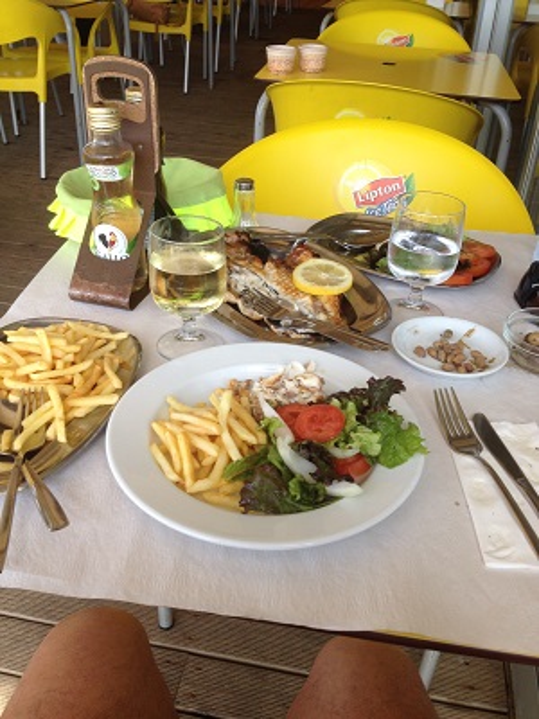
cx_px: 270
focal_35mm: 35
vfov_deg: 52.6
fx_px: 727
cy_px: 360
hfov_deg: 40.7
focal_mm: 4.28
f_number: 2.4
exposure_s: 1/292
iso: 50
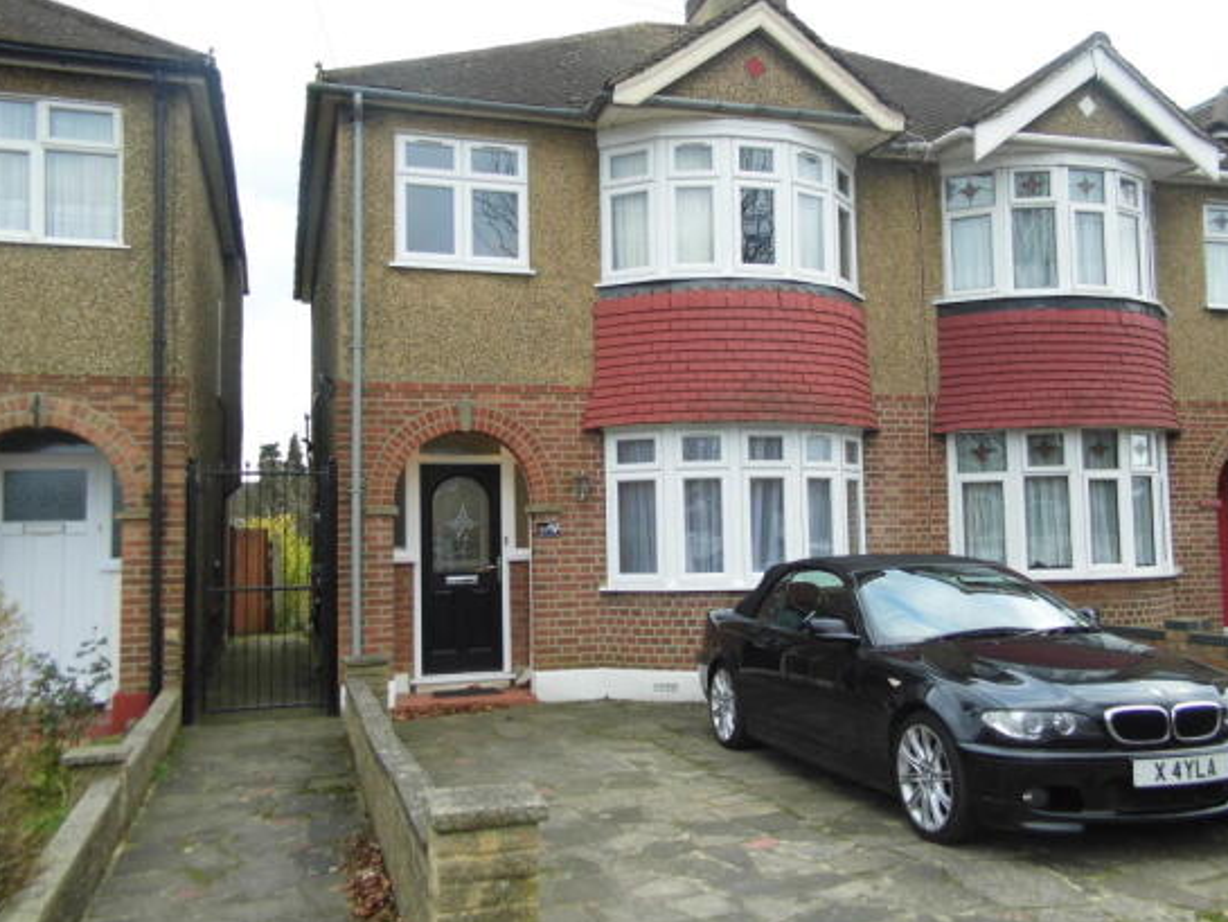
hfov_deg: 58.3
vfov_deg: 45.5
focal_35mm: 31
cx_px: 643
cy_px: 470
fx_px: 1100
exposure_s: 1/100
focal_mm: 5.2
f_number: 3.2
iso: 100
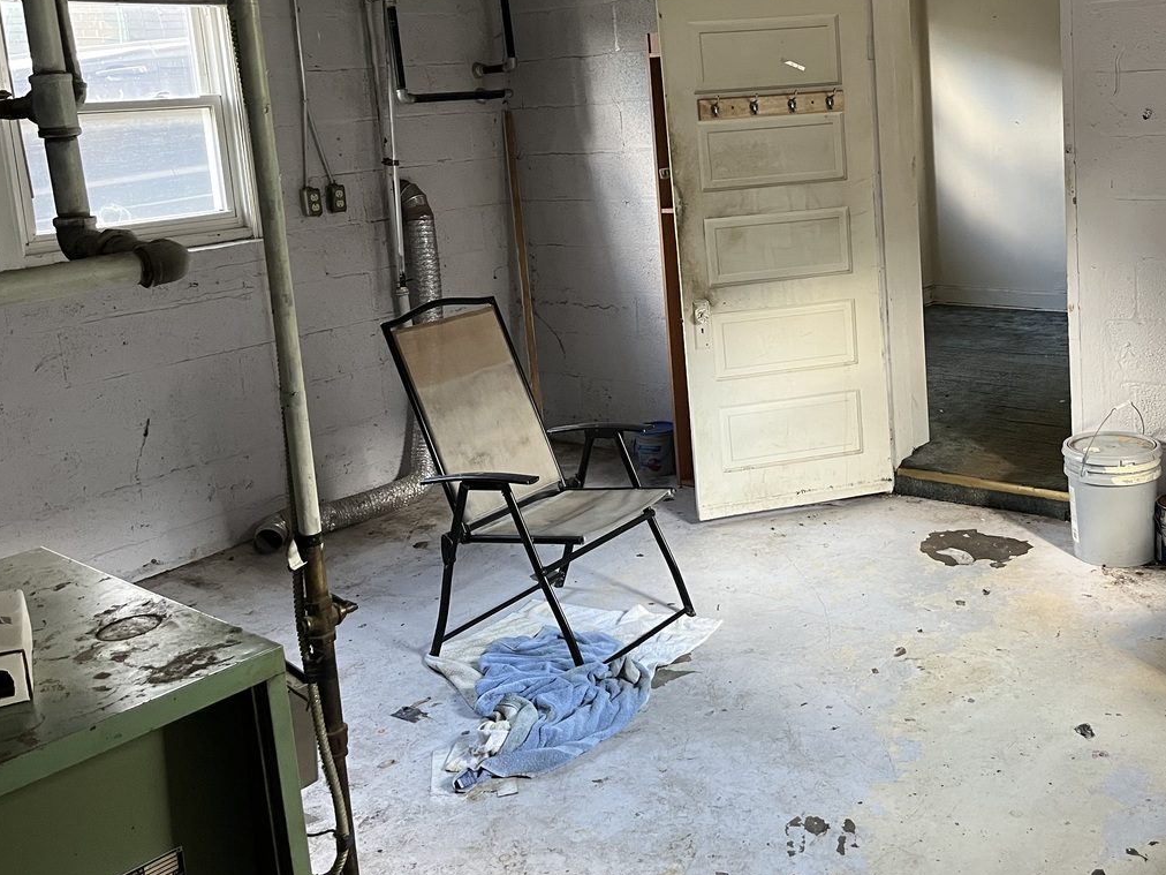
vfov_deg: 38.1
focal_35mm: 37
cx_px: 787
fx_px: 1246
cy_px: 276
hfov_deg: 49.2
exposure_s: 1/60
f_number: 1.6
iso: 250
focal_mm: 5.1
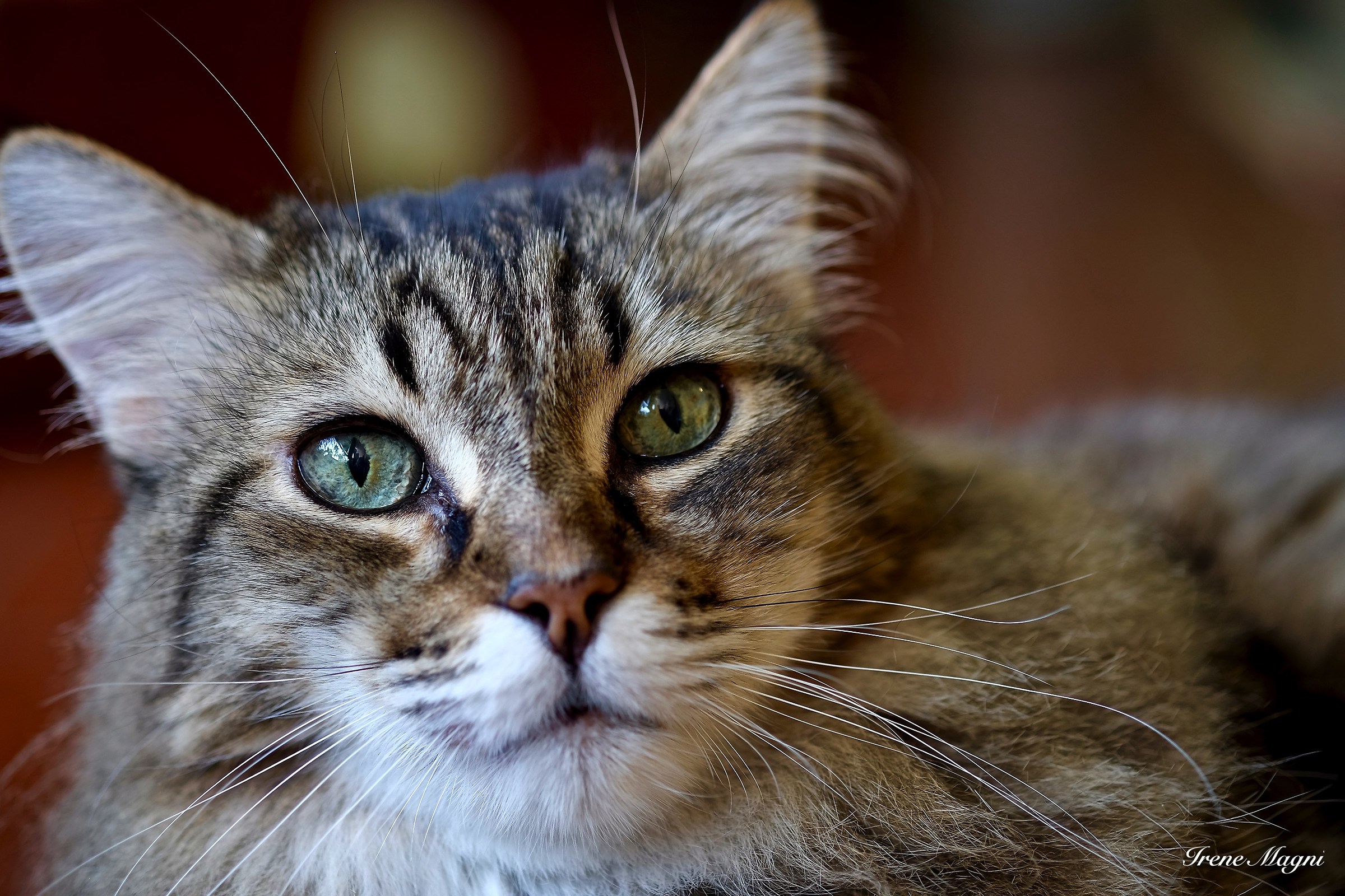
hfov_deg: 22.6
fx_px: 3362
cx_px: 672
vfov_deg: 15.2
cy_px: 448
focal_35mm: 90
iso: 250
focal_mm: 60
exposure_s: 1/60
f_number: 2.4
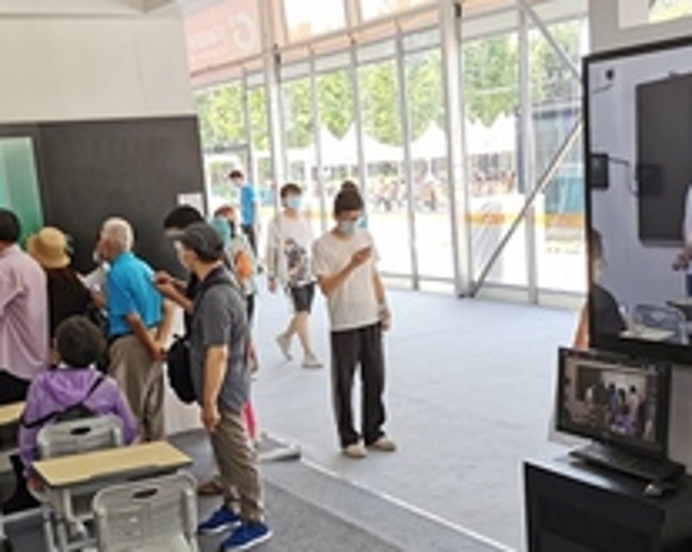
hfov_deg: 36.7
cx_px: 358
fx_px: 1043
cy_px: 375
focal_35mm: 51
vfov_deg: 29.4
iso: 50
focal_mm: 5.58
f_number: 1.8
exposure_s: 1/99.9
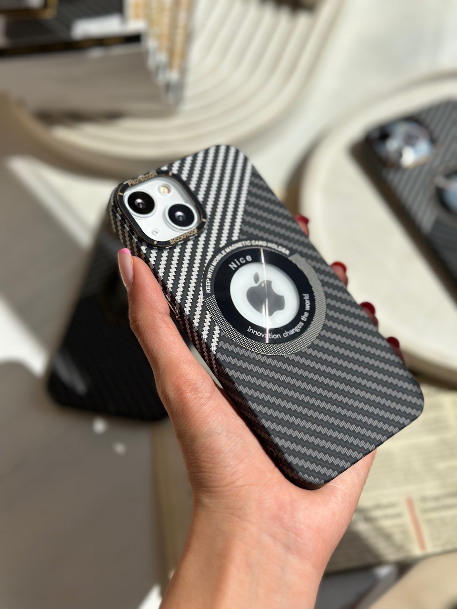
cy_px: 304
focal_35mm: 48
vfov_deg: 39.7
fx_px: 845
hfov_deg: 30.3
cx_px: 228
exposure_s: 1/12048
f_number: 1.78
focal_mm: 6.86
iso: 100
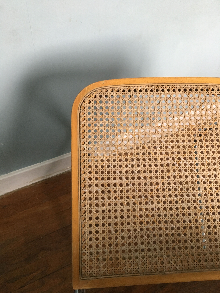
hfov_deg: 48.2
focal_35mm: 29
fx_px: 246
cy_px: 146
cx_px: 110
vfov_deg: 61.7
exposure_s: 1/33
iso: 160
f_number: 2.2
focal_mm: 4.15
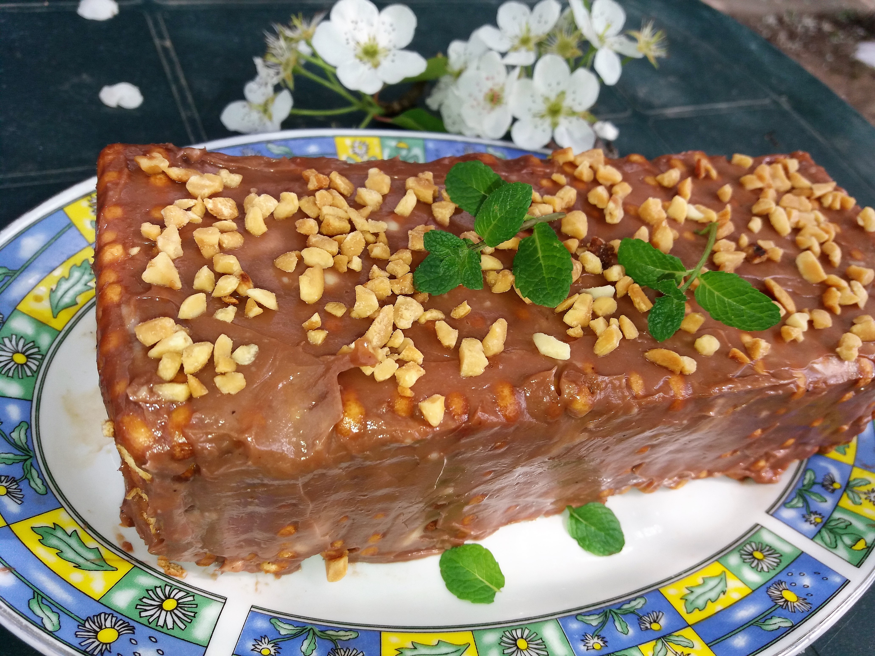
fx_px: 708
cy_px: 328
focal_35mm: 28
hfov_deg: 63.4
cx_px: 438
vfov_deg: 49.7
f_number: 1.9
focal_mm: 3.7
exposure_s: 1/488
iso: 64
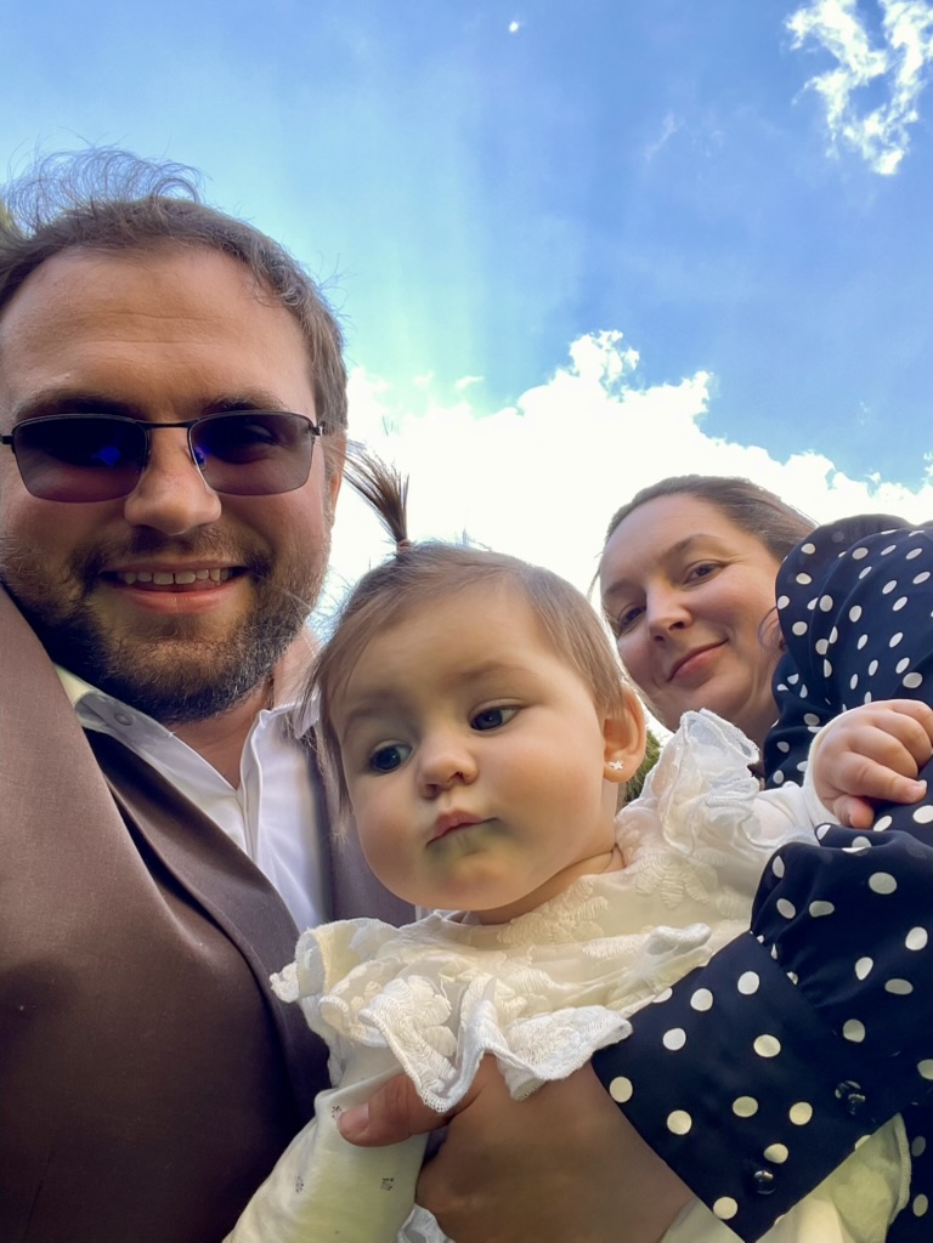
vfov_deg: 60.0
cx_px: 466
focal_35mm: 30
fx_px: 1078
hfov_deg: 46.8
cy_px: 622
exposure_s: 1/121
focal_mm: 2.71
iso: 32
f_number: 2.2
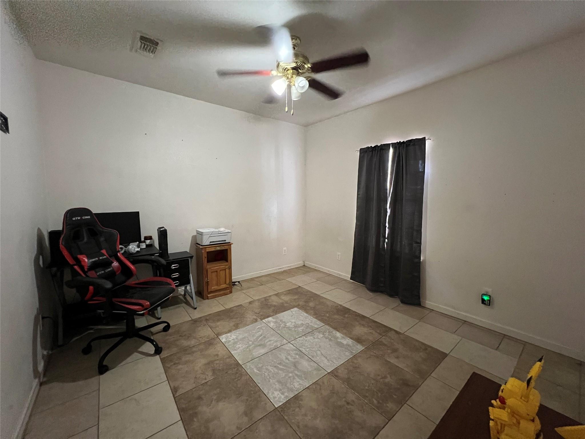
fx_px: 220
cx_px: 292
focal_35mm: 13
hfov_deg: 106.2
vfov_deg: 89.9
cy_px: 220
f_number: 1.8
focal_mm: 1.57
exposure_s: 1/60
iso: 1000
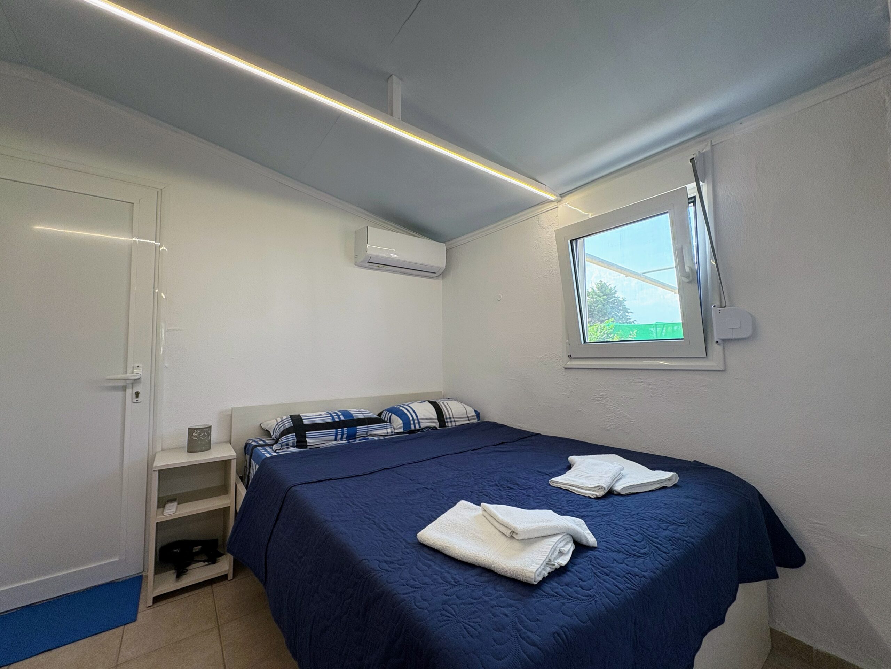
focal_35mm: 14
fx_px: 360
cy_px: 334
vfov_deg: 85.7
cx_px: 446
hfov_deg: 102.1
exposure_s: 1/130
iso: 100
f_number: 2.2
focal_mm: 2.22
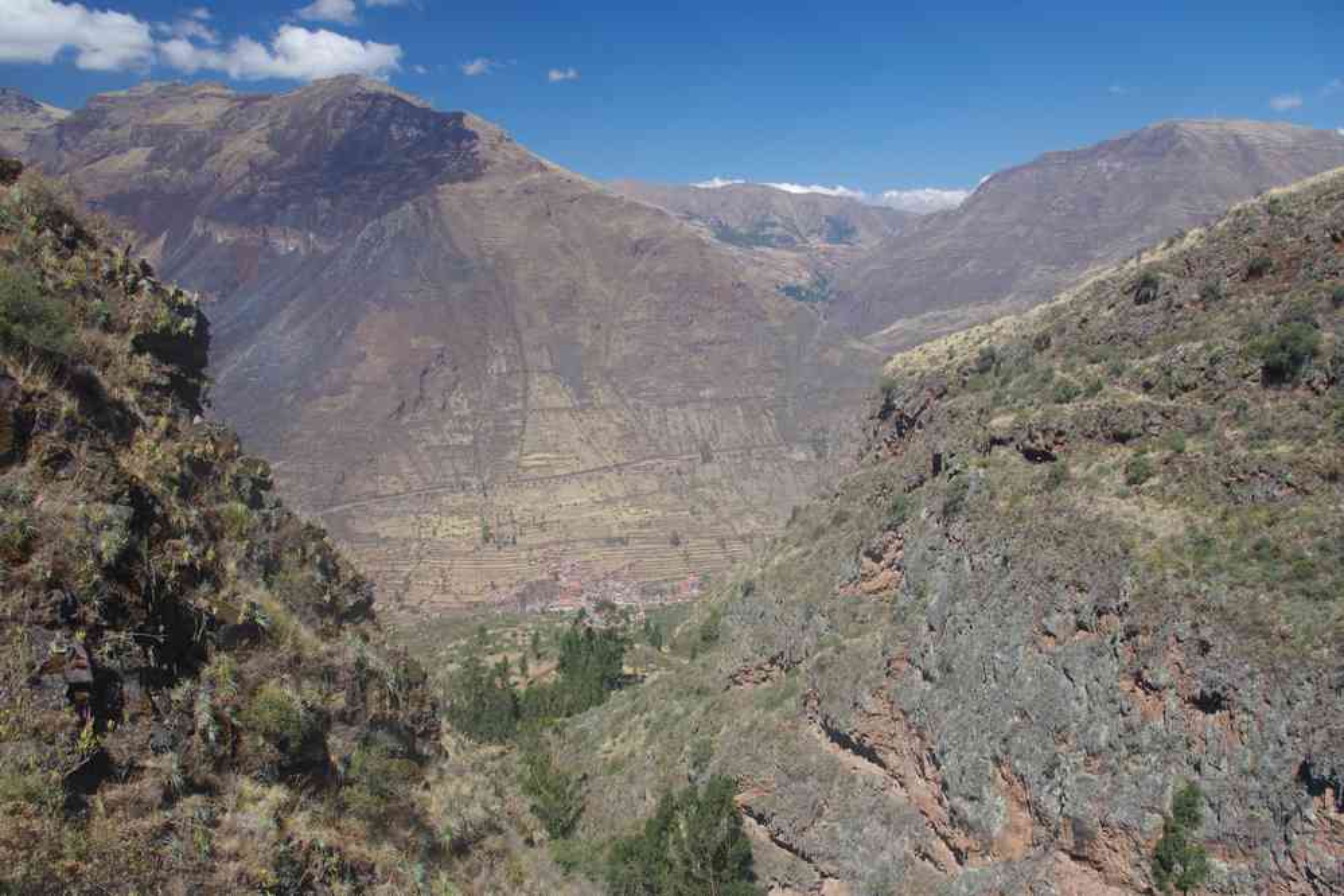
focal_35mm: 32
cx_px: 672
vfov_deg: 41.7
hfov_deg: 59.5
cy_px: 448
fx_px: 1176
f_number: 11
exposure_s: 1/80
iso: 200
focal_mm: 21
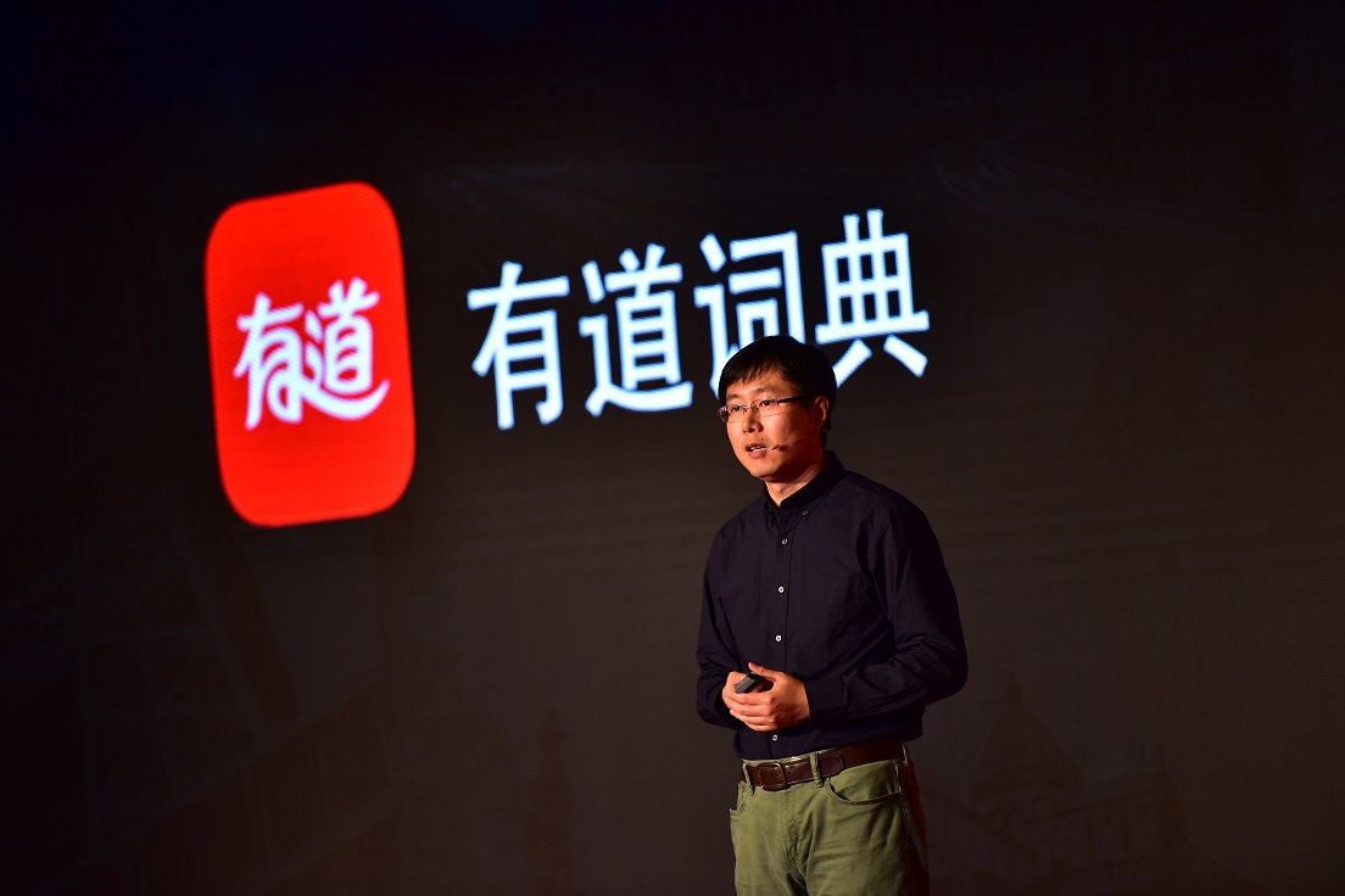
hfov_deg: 10.3
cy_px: 448
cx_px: 672
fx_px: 7472
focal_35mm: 200
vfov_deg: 6.9
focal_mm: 200
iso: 500
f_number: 2.8
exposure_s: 1/160
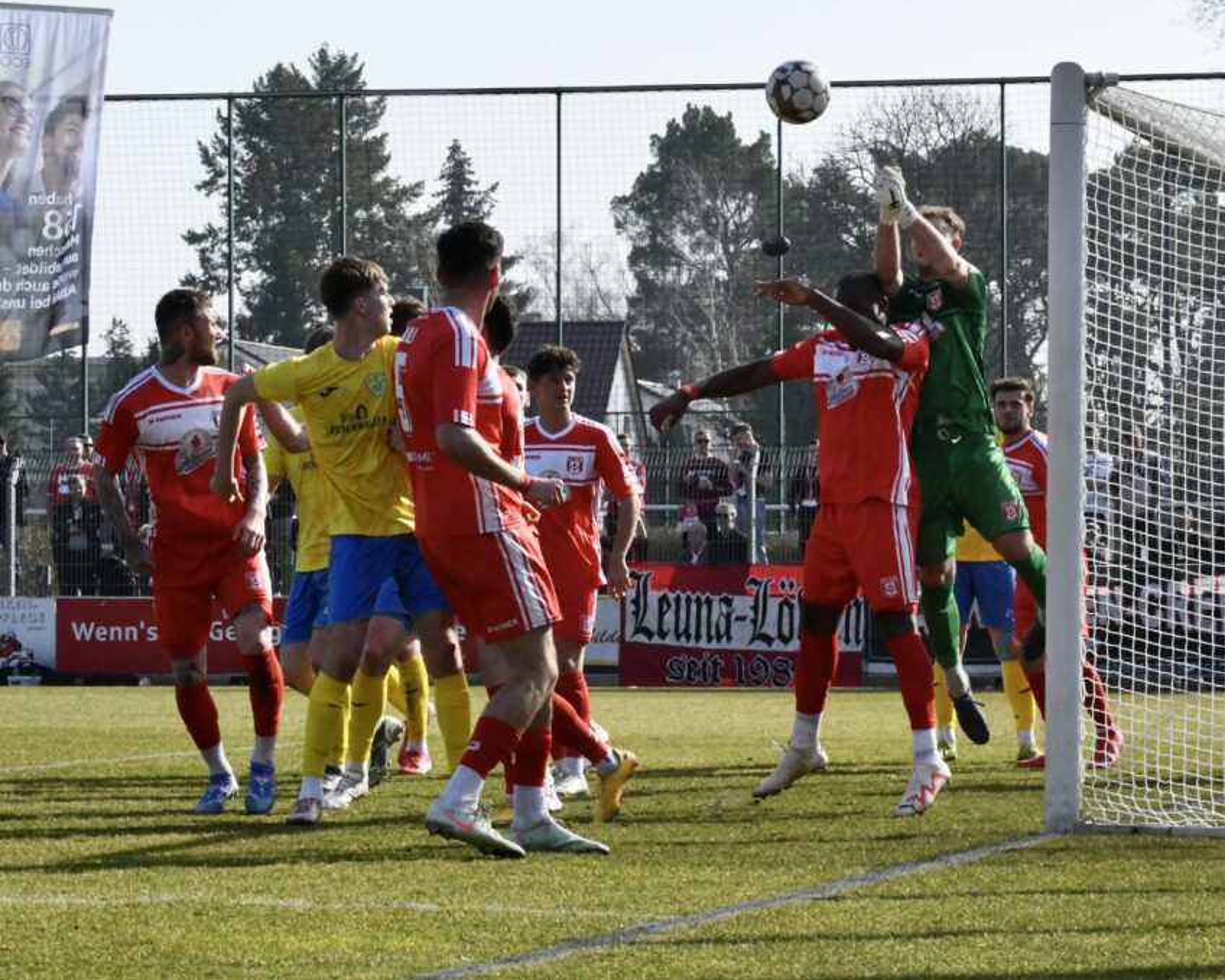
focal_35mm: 127
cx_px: 647
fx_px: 4603
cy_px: 488
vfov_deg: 12.1
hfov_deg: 15.2
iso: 8000
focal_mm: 112
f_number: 25
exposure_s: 1/1600
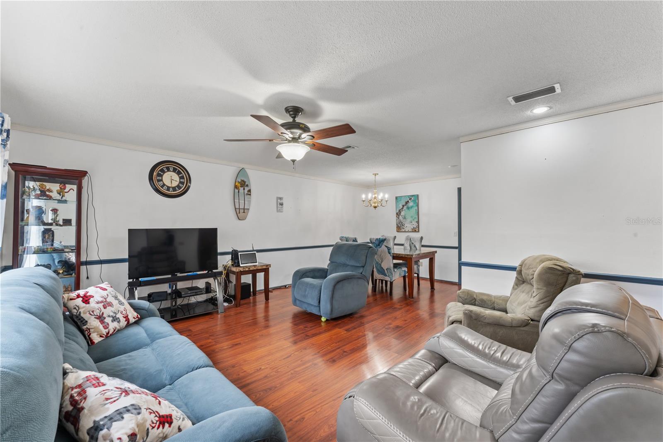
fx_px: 269
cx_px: 332
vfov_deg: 78.8
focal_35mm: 15
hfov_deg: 101.9
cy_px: 221
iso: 400
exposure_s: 1/1.25
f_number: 13
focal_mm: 14.6
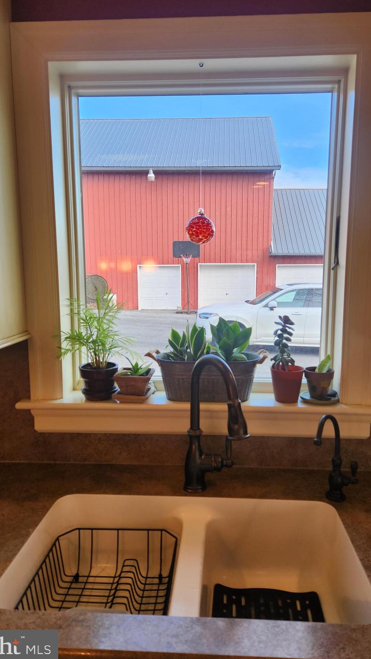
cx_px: 204
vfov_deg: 71.9
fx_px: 455
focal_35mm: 26
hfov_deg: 44.4
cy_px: 324
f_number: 1.8
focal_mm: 5.4
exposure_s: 1/120
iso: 40
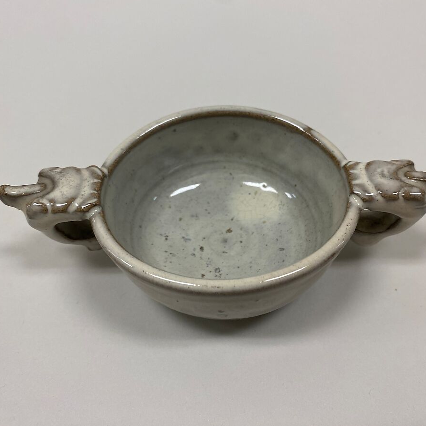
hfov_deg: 52.5
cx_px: 229
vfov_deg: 52.5
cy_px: 212
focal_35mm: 31
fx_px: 432
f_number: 1.8
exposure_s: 1/105
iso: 100
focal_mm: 4.25
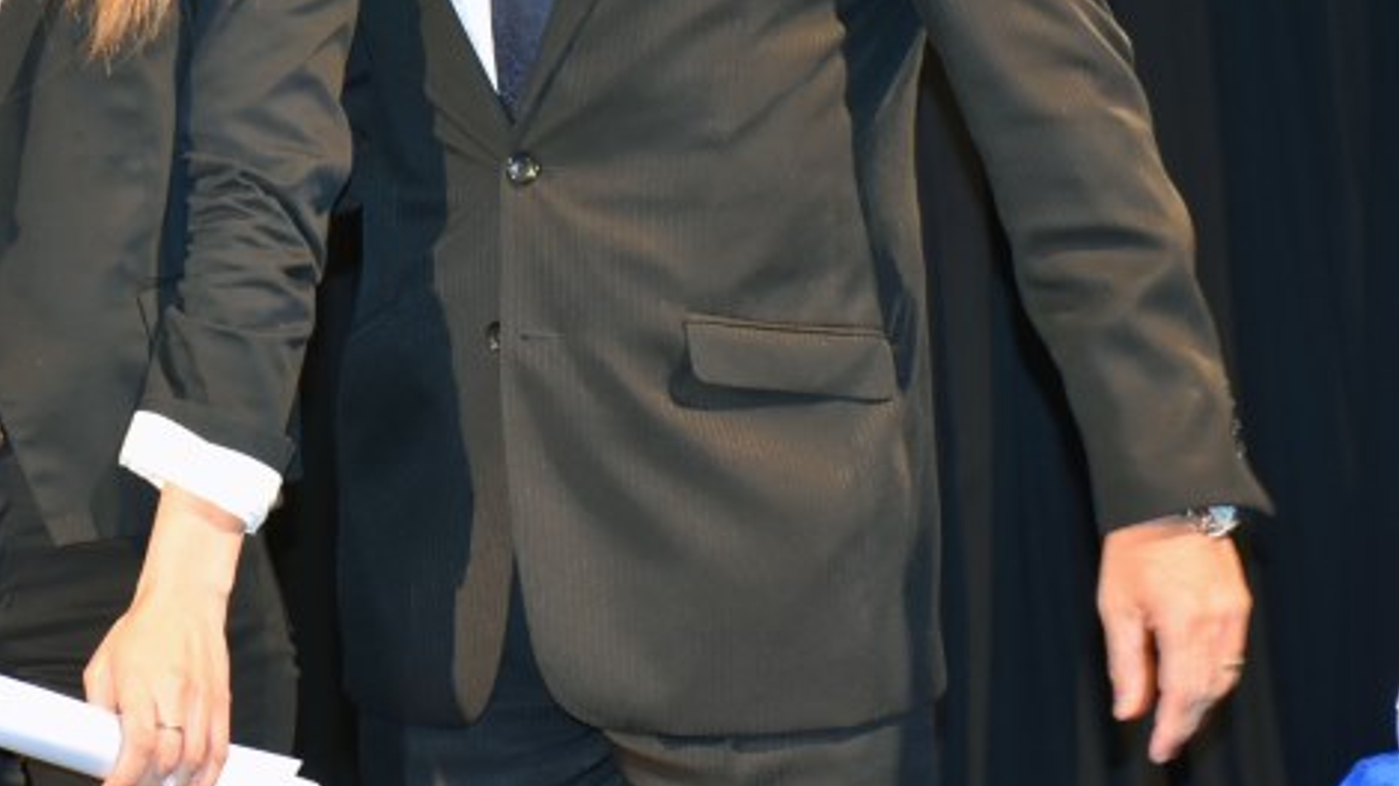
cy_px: -67
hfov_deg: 12.0
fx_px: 6601
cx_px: 18
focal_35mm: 178
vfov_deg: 6.8
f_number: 4.8
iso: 800
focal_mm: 52
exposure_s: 1/60
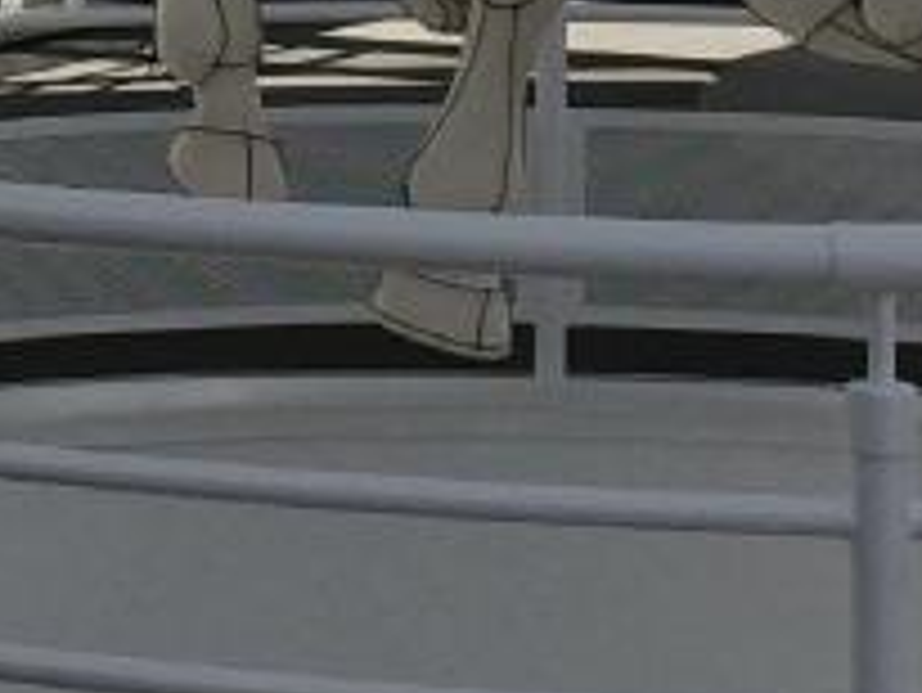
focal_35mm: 181
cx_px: -157
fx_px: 4824
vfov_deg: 7.9
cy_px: -608
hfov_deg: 10.7
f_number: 2.2
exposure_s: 1/707
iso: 32
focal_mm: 4.15
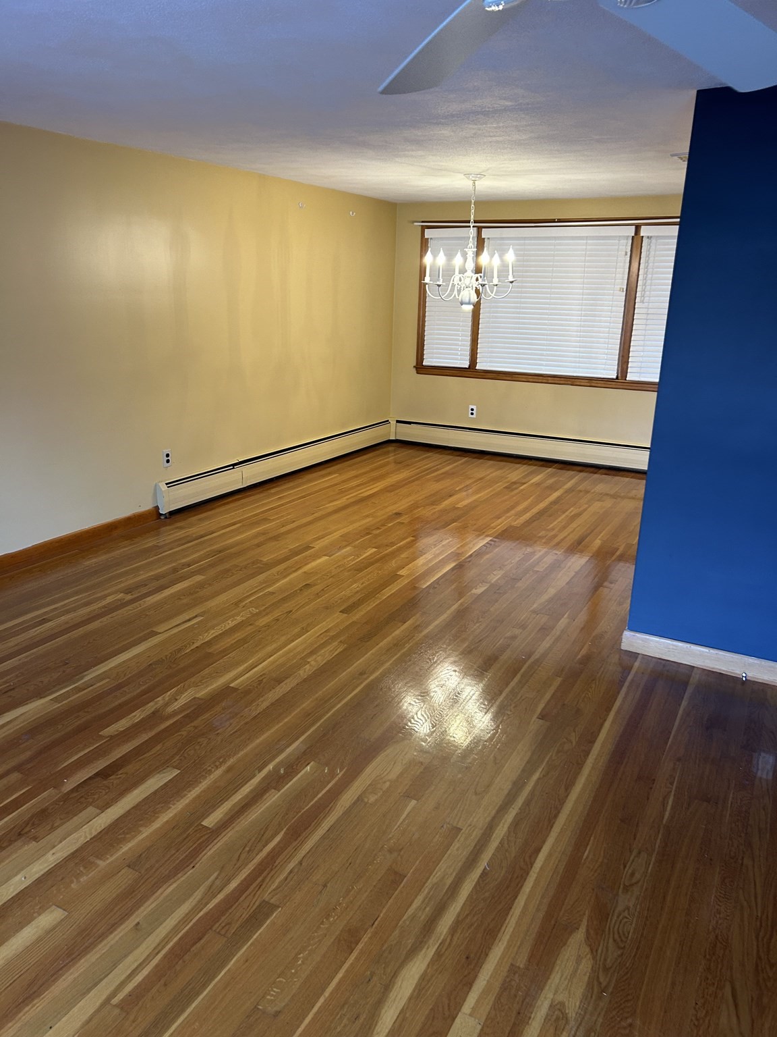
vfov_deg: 67.3
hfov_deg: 53.1
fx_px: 778
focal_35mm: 26
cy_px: 518
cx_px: 388
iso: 125
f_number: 1.5
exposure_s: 1/60
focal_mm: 5.7
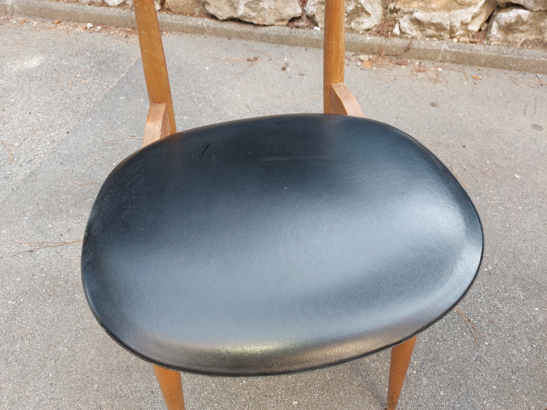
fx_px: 379
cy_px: 205
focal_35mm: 24
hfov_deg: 71.6
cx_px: 274
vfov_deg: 56.8
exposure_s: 1/60
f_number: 1.8
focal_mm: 5.23
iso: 40
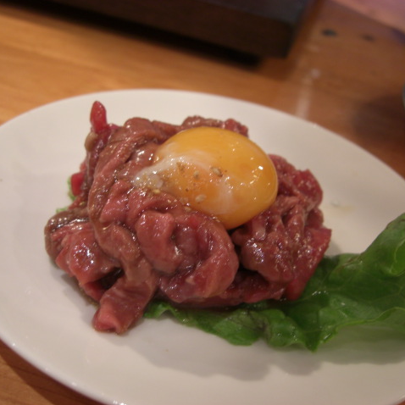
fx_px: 596
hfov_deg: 37.5
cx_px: 209
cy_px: 202
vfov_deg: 37.6
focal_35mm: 45
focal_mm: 7.9
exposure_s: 1/20
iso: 200
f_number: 2.8
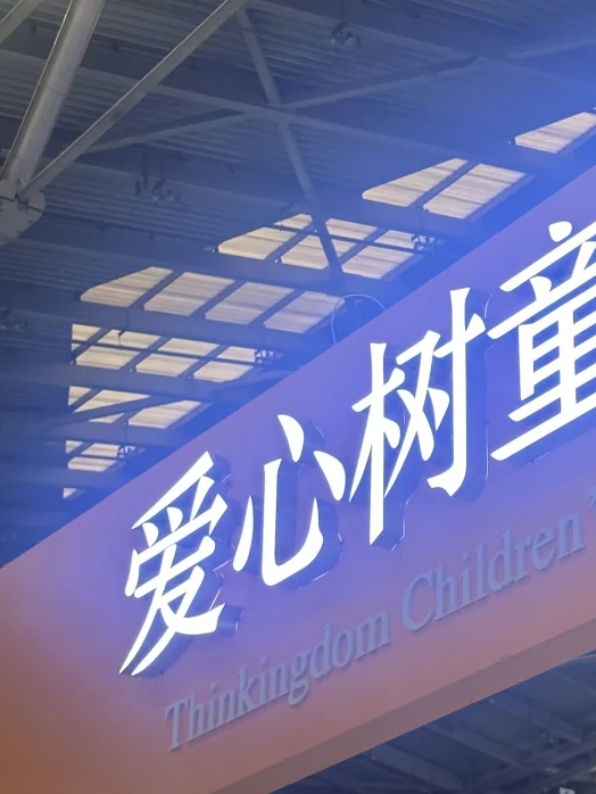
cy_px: 561
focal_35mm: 99
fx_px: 2271
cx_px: 511
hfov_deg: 14.8
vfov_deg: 19.7
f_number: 1.78
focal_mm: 6.86
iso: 80
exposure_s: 1/100
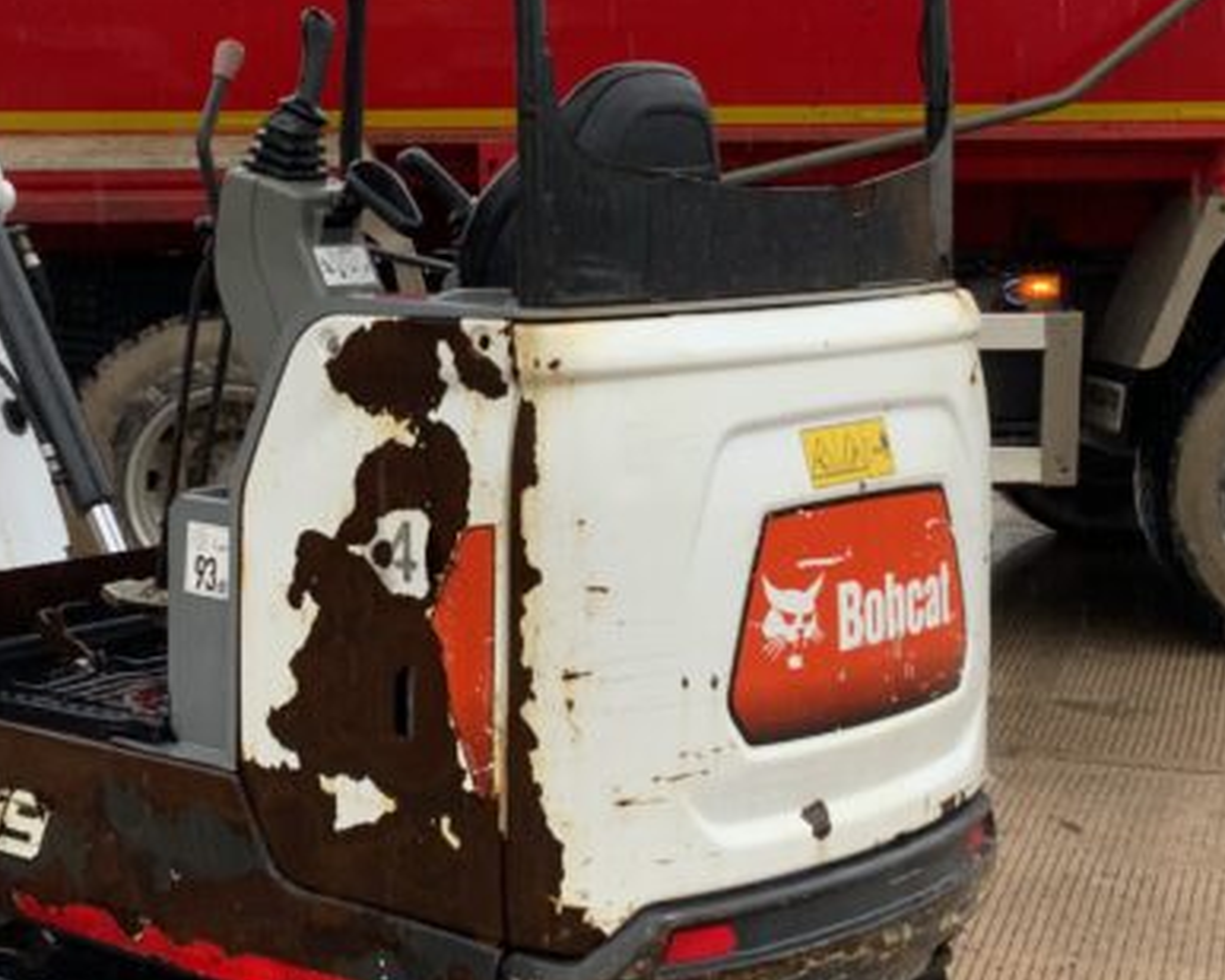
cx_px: 422
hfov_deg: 25.3
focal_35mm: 75
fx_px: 2720
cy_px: 387
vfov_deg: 20.4
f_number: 1.8
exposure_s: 1/122
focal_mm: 3
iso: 32
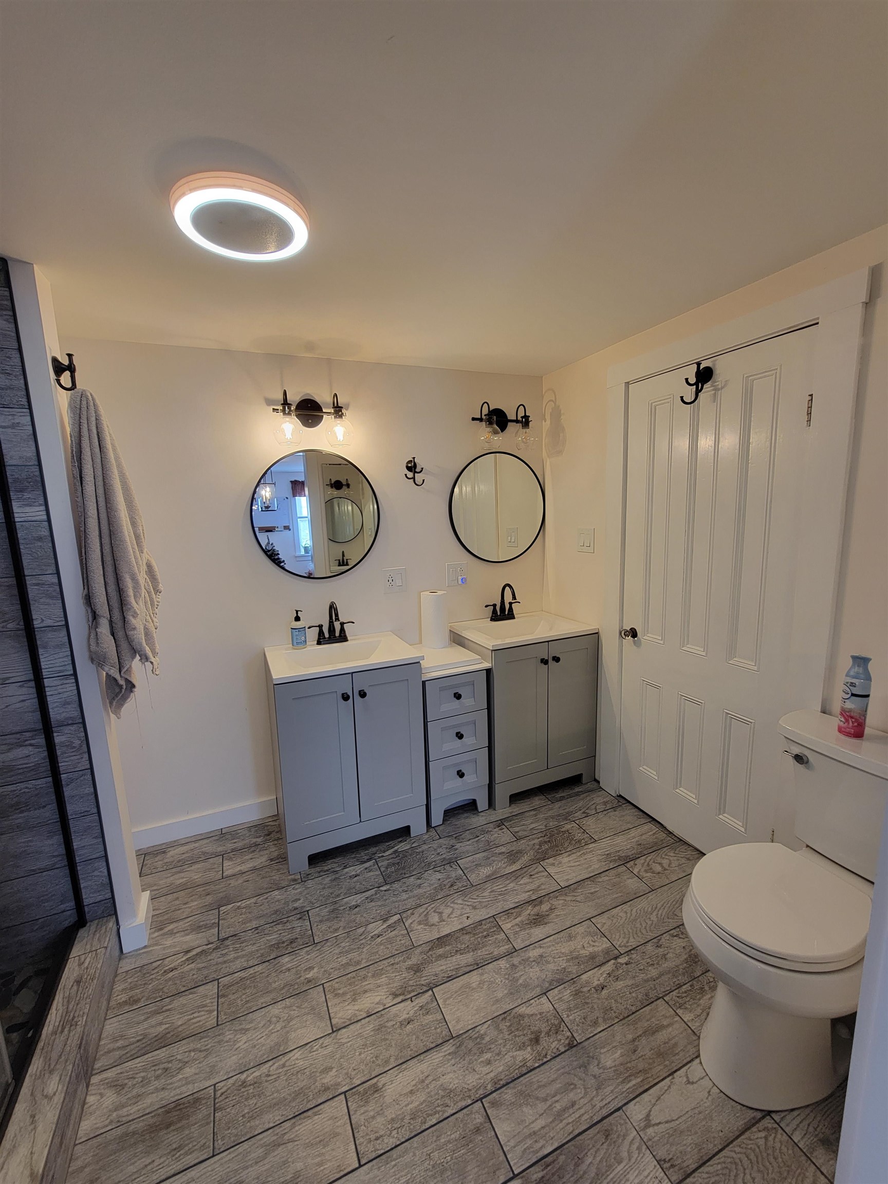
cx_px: 444
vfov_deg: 106.2
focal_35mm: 13
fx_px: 445
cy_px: 592
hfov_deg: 89.9
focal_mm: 2.2
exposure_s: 1/60
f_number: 2.2
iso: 80
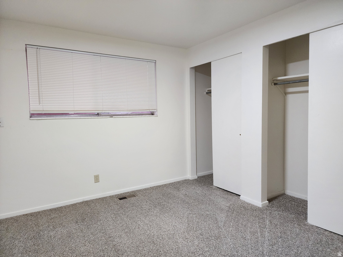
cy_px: 128
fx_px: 228
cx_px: 172
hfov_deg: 73.9
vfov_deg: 58.9
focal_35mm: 23
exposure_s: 1/120
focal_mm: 6.4
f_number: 1.8
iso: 640
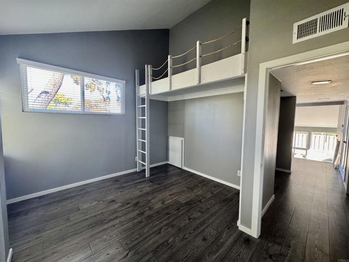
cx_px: 174
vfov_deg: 85.7
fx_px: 141
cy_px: 131
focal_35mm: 14
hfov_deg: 102.1
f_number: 2.2
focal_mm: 2.22
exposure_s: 1/70
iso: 320
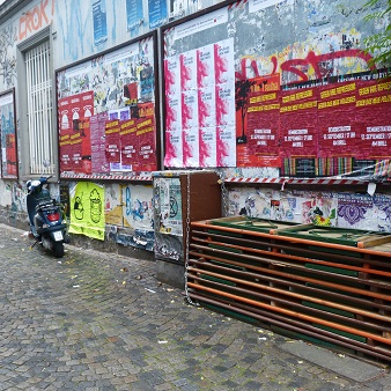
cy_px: 193
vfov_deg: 40.9
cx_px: 157
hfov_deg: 40.7
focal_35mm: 41
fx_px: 524
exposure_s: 1/60
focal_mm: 5.9
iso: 250
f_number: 3
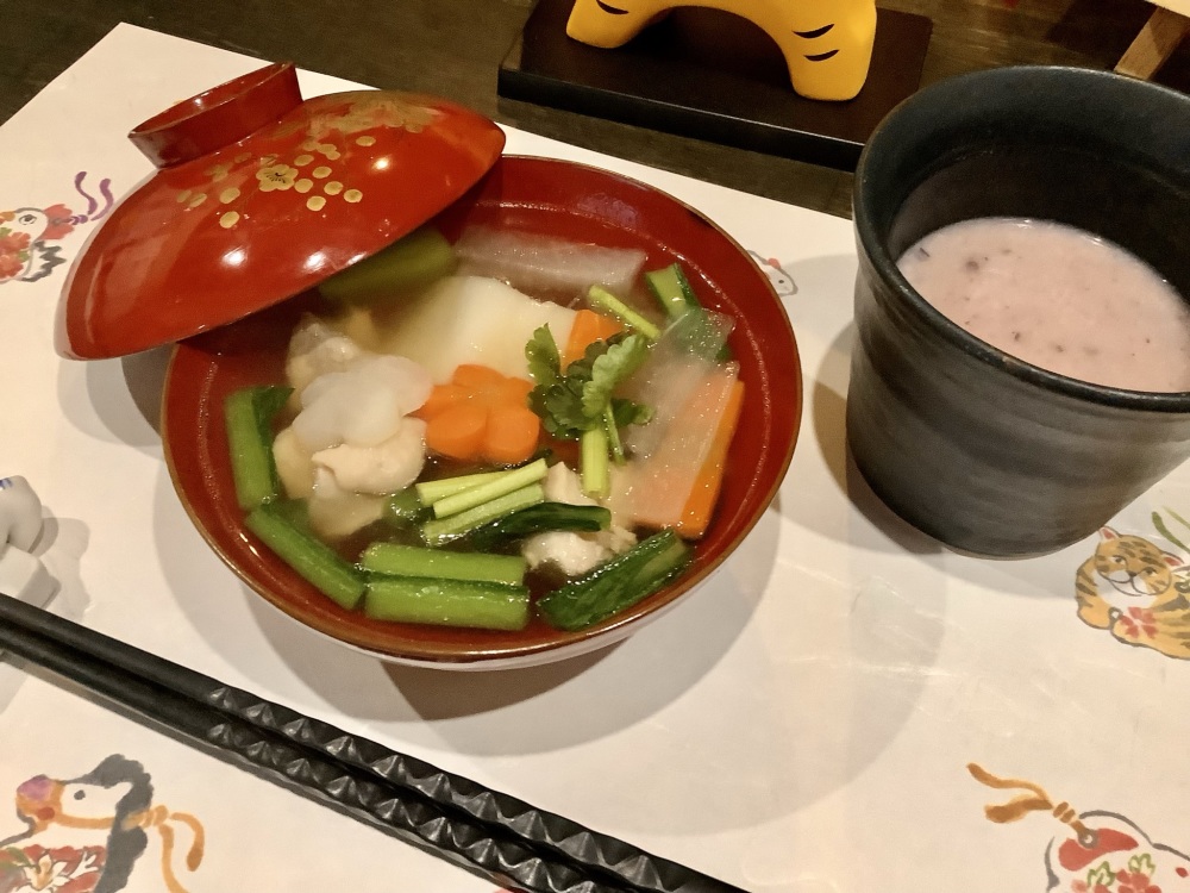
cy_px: 446
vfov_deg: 45.4
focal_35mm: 31
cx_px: 595
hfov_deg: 58.4
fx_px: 1066
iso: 400
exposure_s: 1/40
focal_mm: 3.3
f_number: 2.4
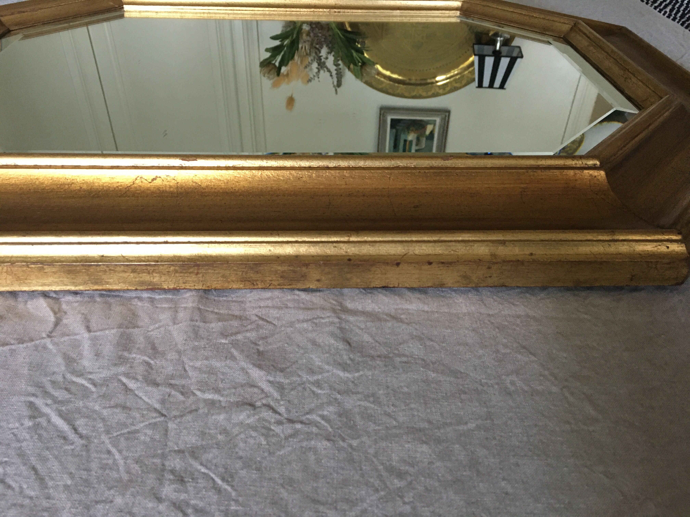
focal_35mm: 29
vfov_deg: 48.2
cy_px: 258
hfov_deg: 61.7
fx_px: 578
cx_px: 345
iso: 200
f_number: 2.2
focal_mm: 4.15
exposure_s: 1/20
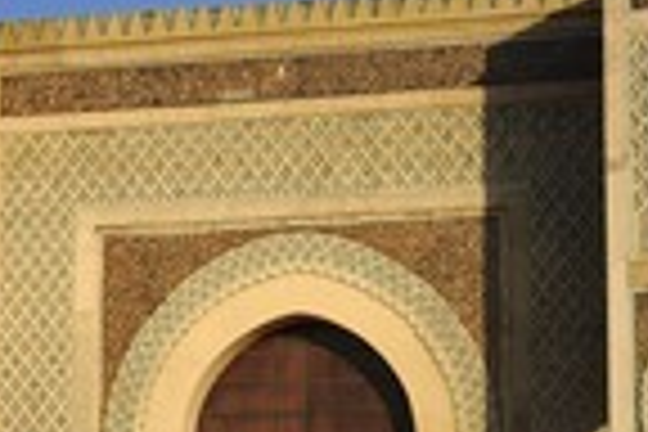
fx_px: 1890
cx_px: 248
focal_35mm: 105
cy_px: 414
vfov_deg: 12.9
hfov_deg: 19.4
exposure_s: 1/160
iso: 200
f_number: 14
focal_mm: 36
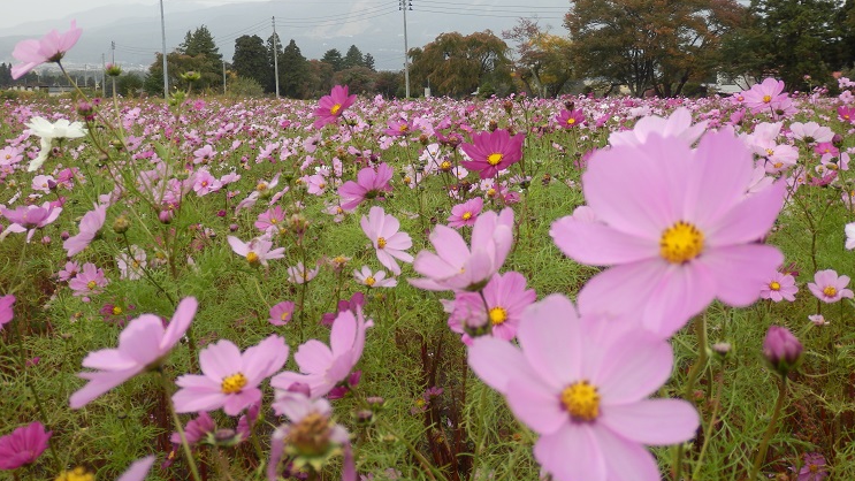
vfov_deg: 27.0
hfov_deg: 46.4
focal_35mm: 44
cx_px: 427
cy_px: 174
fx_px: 998
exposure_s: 1/250
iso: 80
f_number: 3.7
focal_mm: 7.3
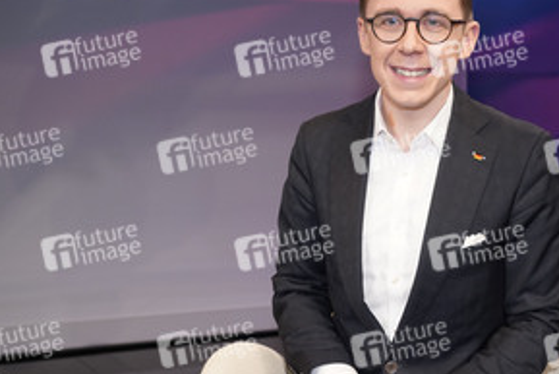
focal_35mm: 67
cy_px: 200
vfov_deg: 20.3
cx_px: 427
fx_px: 1041
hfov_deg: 29.5
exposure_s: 1/125
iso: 2000
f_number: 5.6
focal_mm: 43
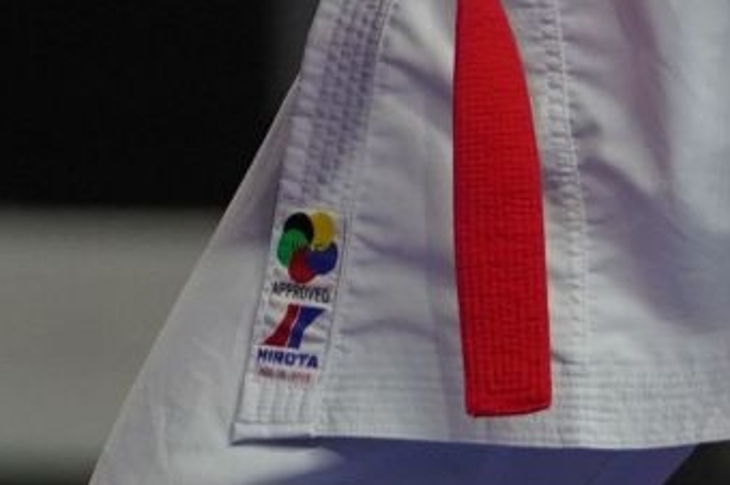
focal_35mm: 1484
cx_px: 1155
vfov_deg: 0.9
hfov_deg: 1.4
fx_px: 30063
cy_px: -607
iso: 640
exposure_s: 1/1000
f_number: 2.8
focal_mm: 187
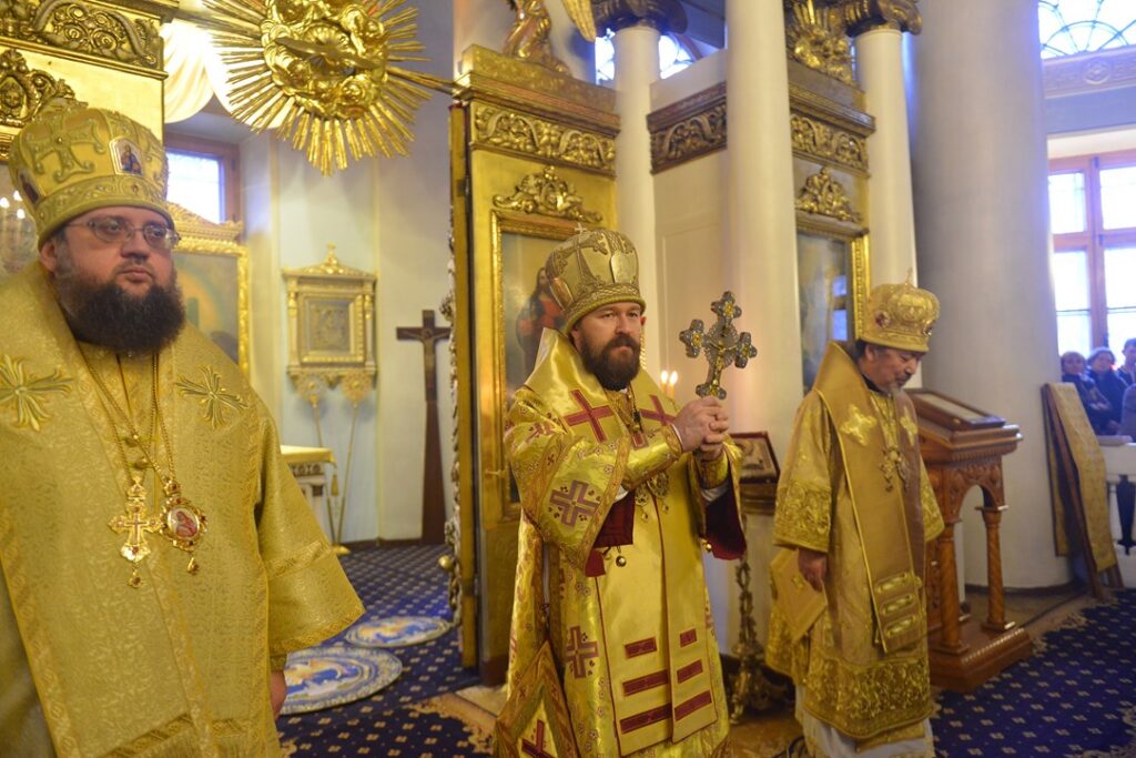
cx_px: 568
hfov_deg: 73.7
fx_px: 757
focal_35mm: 24
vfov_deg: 53.1
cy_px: 379
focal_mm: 24
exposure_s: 1/60
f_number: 2.8
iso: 3200
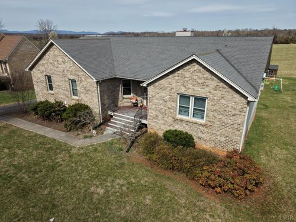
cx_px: 148
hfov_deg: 71.6
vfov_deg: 56.8
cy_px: 111
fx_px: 205
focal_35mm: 24
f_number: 1.8
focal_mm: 8.67
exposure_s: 1/25
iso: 100
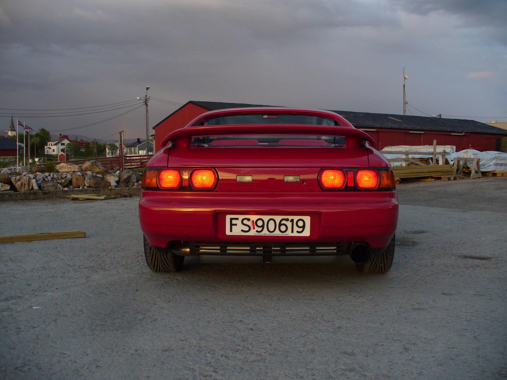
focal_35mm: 37
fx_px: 542
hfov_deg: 50.1
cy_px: 190
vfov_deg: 38.7
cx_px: 254
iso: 80
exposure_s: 1/125
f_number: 2.8
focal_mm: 6.1
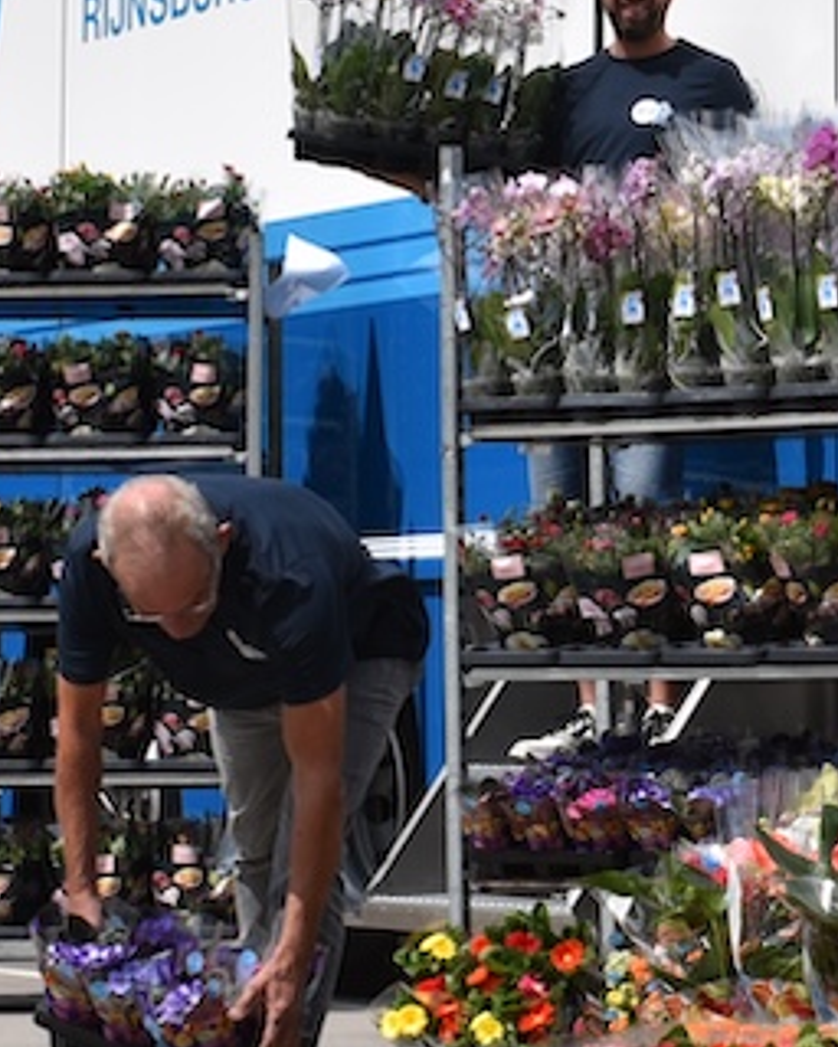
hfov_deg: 9.9
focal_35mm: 154
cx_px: 910
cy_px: 254
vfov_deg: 12.5
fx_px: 4774
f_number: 13
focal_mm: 35
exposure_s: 1/200
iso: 100
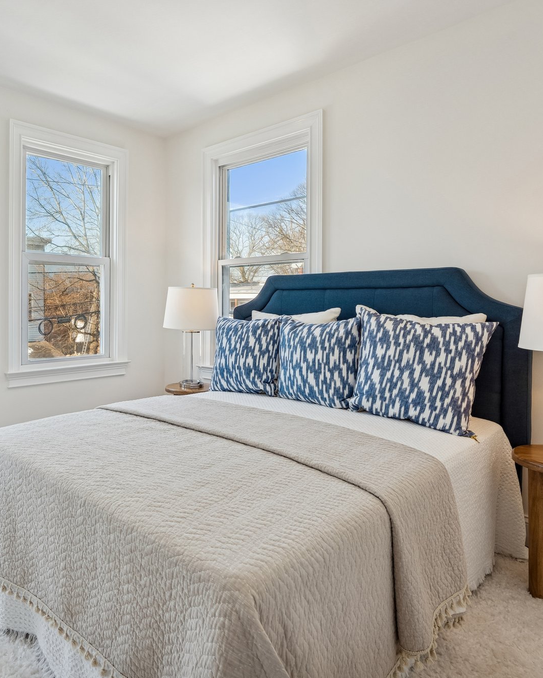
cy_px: 337
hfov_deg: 57.8
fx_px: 462
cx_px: 136
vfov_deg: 72.6
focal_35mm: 23
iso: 400
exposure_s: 1/200
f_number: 8
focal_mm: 16
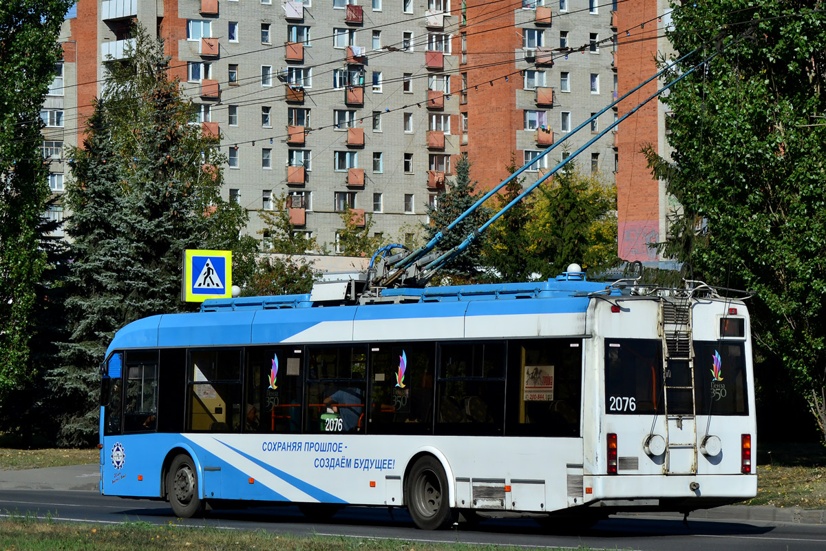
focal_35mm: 105
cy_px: 276
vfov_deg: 13.0
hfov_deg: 19.5
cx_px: 413
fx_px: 2409
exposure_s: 1/1250
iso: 200
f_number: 8
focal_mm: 70
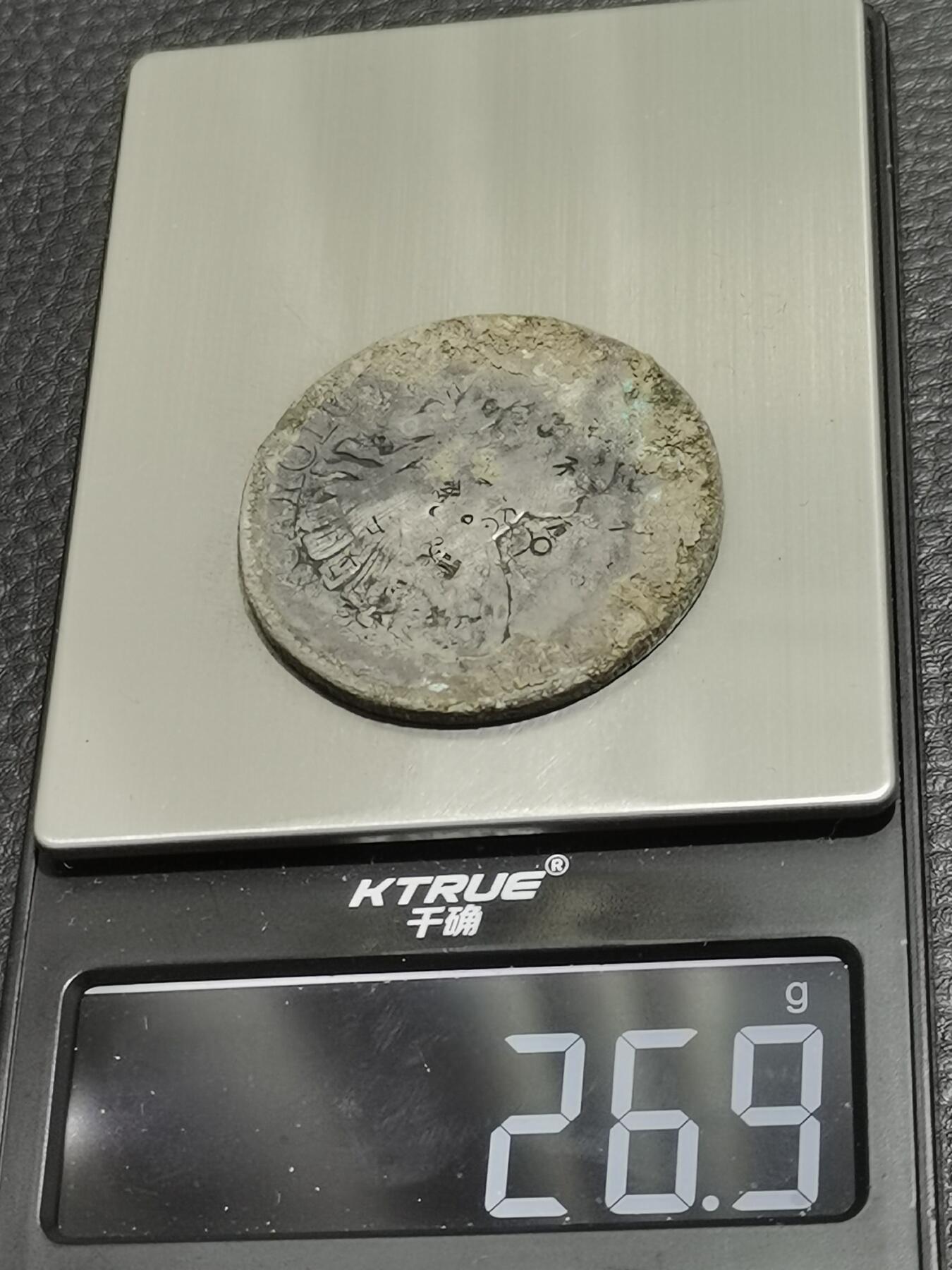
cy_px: 635
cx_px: 476
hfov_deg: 17.8
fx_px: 3044
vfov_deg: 23.6
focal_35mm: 83
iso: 100
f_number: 1.8
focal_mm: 5.58
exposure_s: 1/50
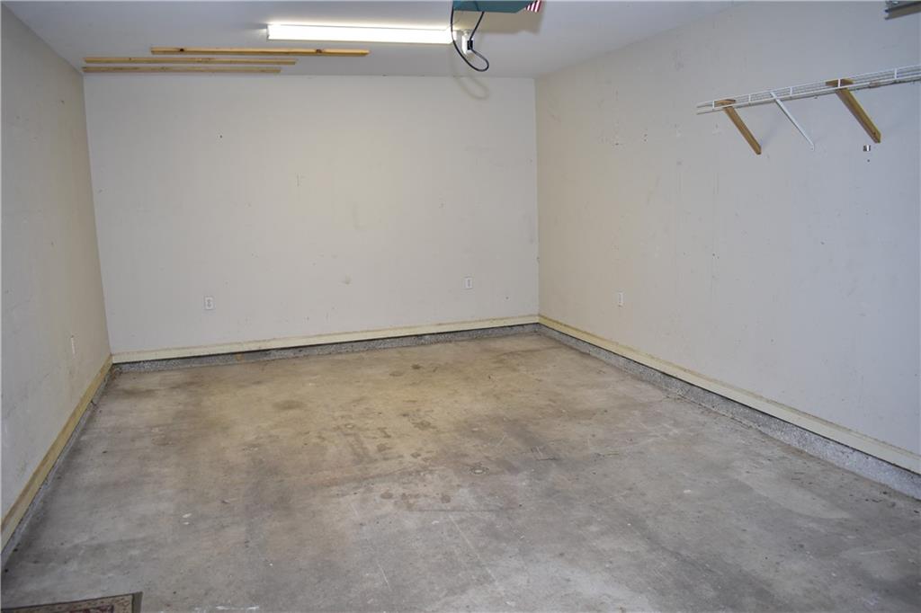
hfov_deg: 67.4
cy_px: 306
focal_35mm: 27
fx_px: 690
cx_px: 460
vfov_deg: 47.9
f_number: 4
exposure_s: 1/50
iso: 400
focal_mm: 18
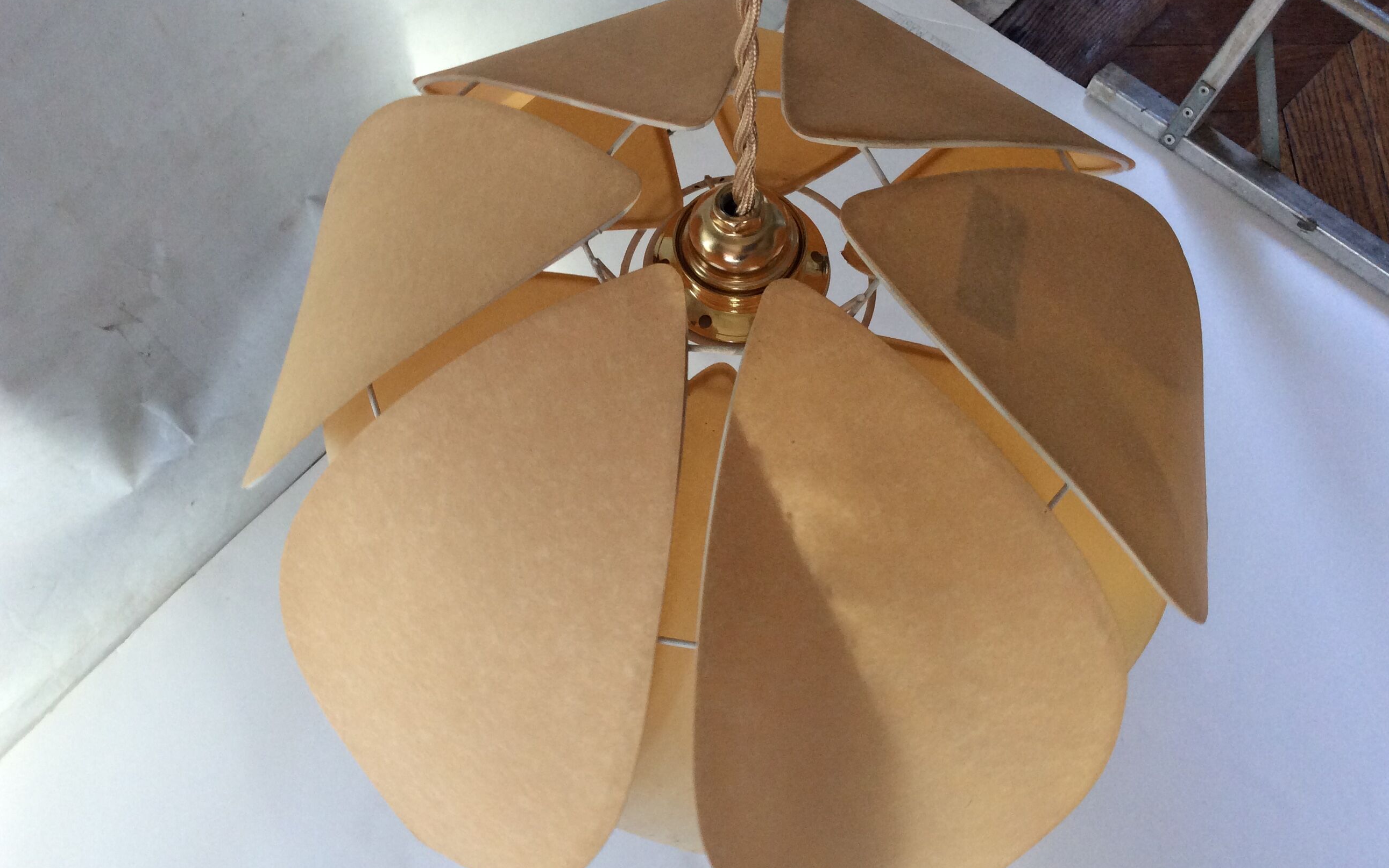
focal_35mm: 34
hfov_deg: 56.7
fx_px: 1287
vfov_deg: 37.3
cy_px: 429
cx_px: 696
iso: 100
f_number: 2.4
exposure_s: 1/25
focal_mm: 3.3
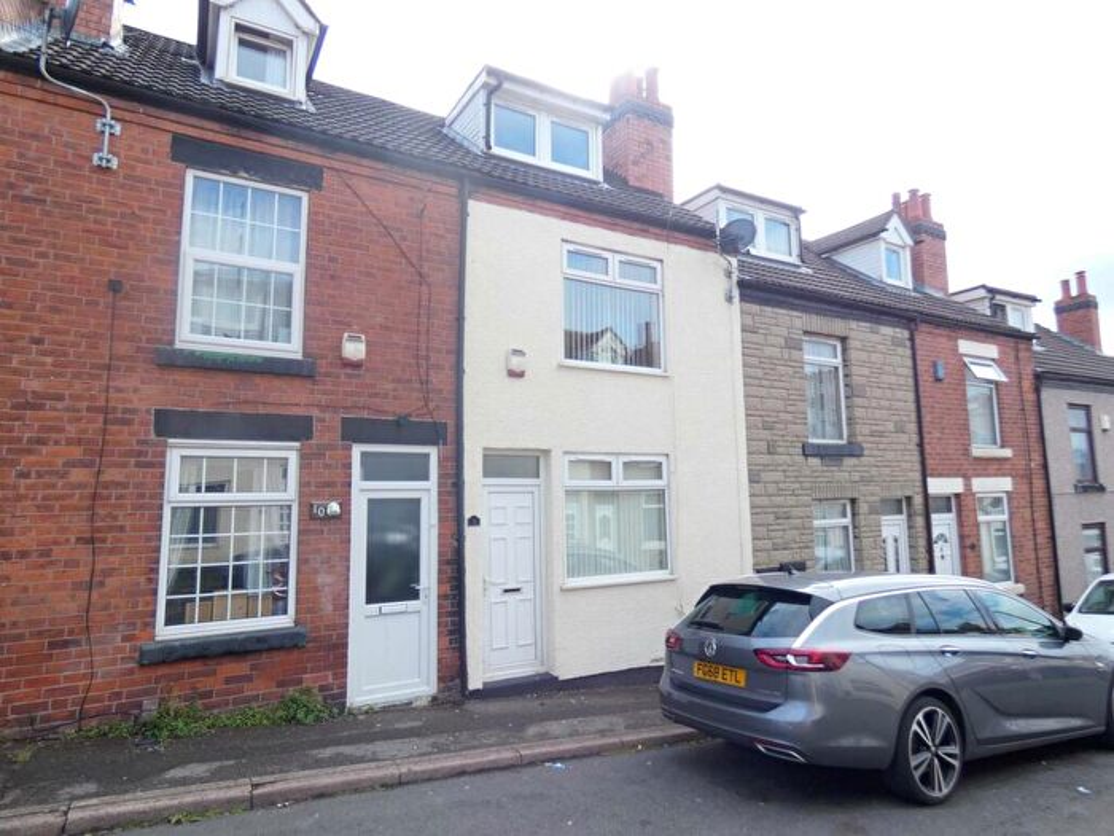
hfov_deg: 81.7
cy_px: 418
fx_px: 644
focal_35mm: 20
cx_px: 557
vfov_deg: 66.0
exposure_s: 1/400
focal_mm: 3.6
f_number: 2.8
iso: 80
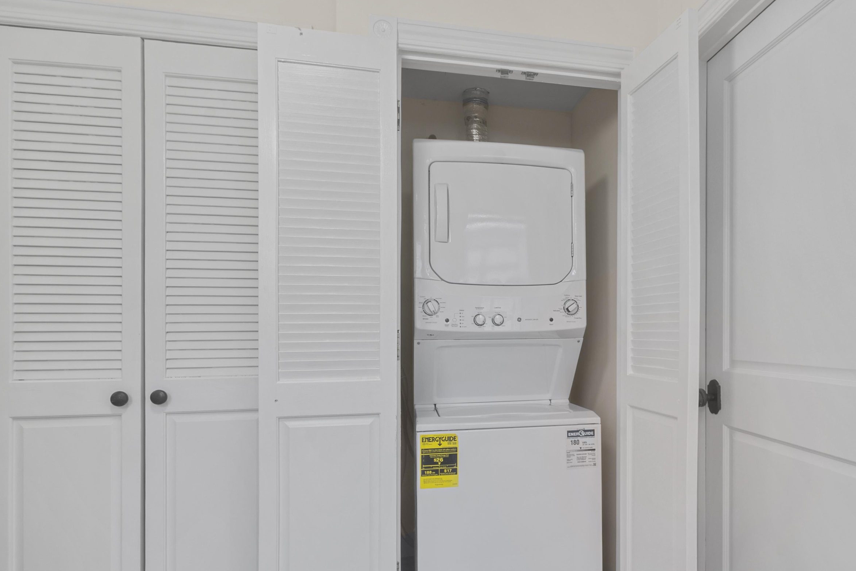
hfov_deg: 79.9
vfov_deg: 59.1
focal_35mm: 21
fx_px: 500
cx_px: 526
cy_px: 341
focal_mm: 16
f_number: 8
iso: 100
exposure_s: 1
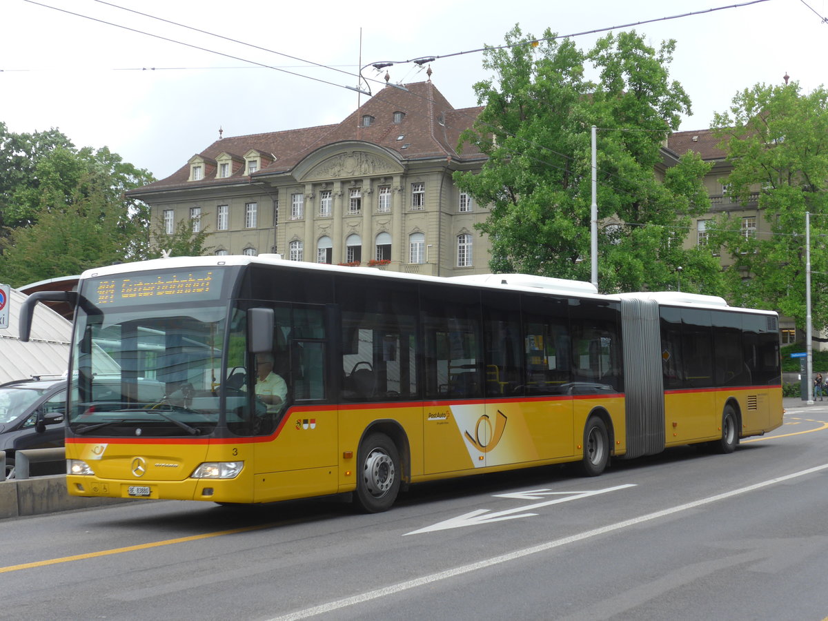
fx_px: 1316
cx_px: 414
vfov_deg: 26.6
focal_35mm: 55
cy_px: 310
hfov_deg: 34.9
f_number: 3.4
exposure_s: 1/250
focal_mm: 11.3
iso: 125
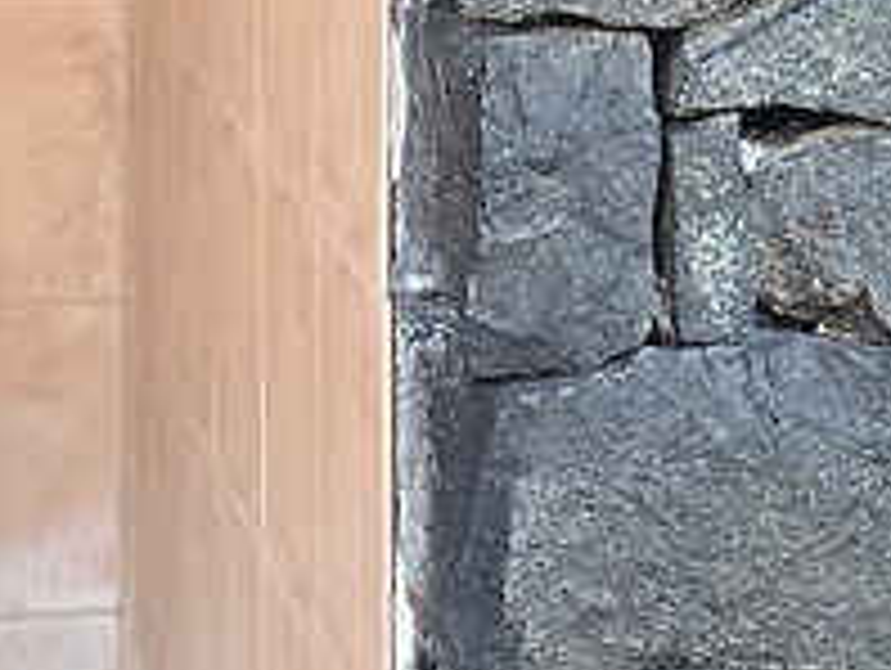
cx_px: 711
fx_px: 4304
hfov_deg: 11.8
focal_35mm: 167
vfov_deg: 8.8
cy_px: -103
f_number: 1.7
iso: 125
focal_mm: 6.3
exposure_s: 1/180
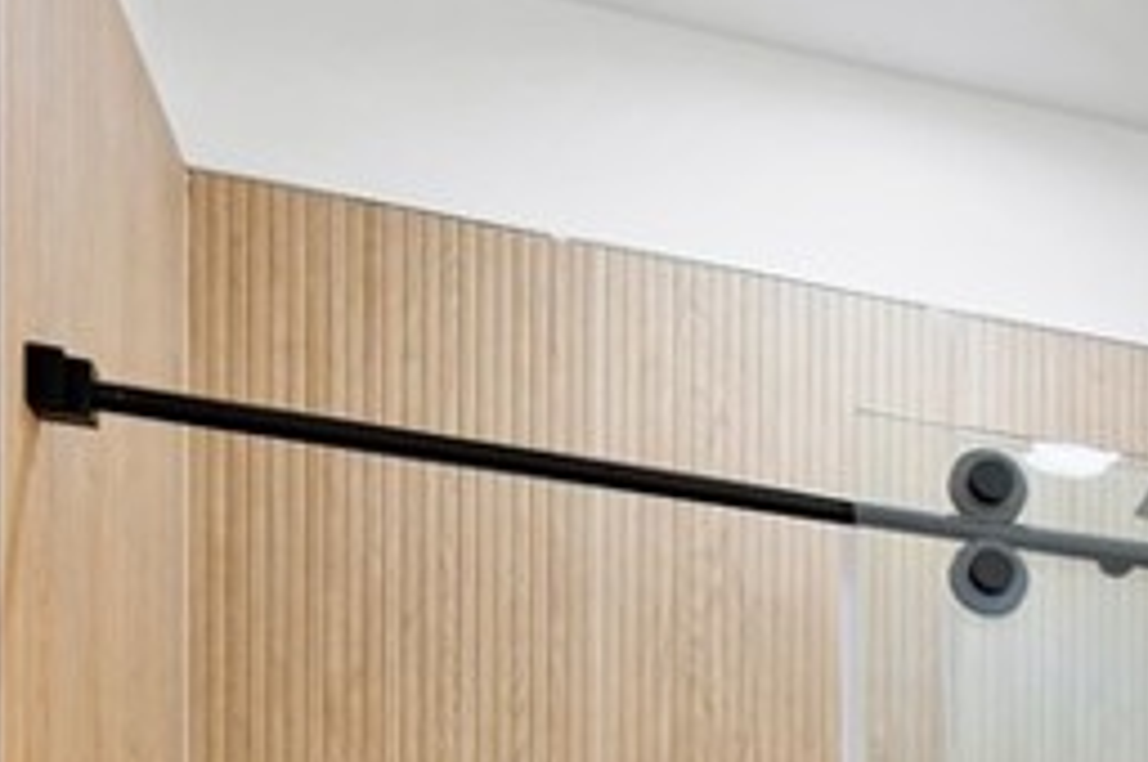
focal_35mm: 74
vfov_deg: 15.7
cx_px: 1960
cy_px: 1378
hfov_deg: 20.7
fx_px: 2357
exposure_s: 1/50
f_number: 8
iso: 400
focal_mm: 18.5
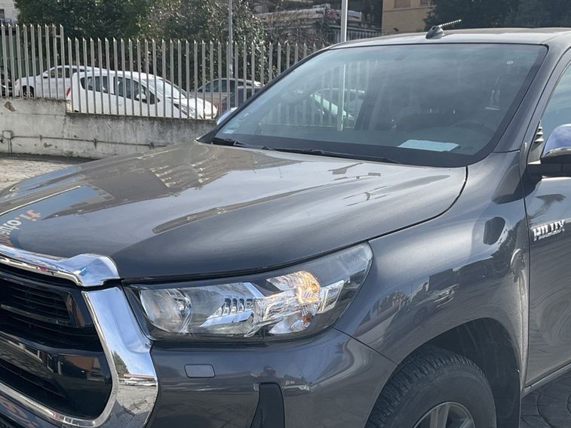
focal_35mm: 46
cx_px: 338
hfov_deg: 41.1
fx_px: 758
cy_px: 329
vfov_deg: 30.9
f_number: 1.8
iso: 25
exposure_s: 1/855
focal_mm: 3
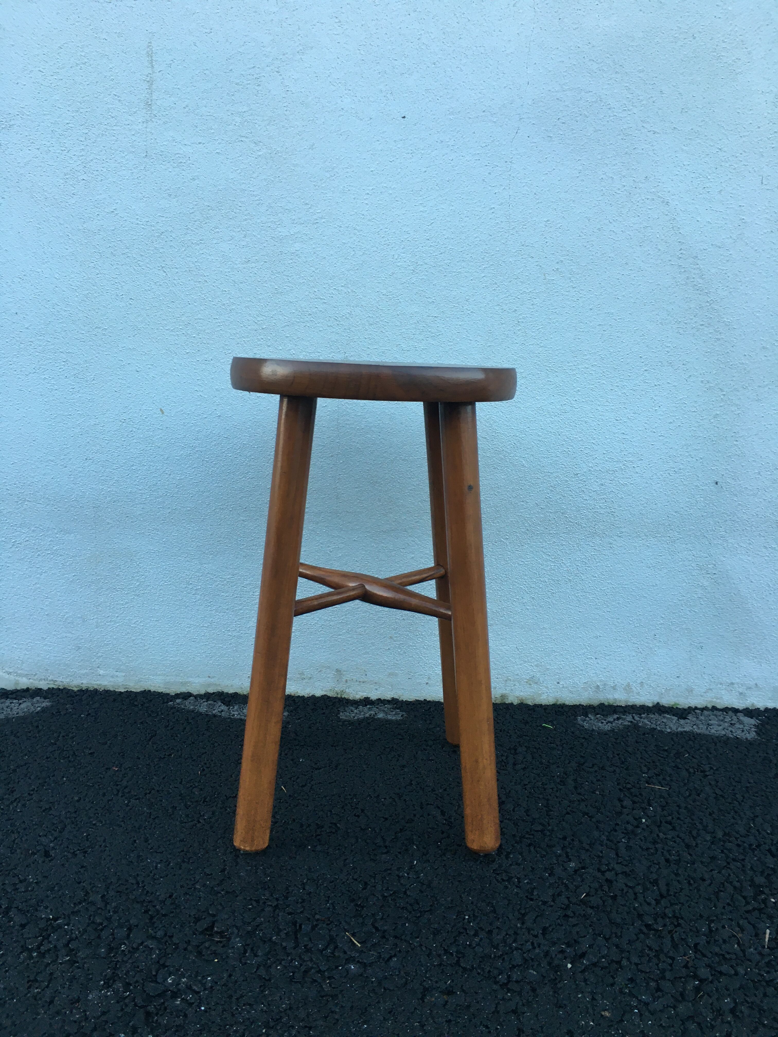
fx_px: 869
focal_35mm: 29
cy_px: 518
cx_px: 389
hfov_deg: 48.2
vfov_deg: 61.7
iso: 32
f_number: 2.2
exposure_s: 1/33
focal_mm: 4.15
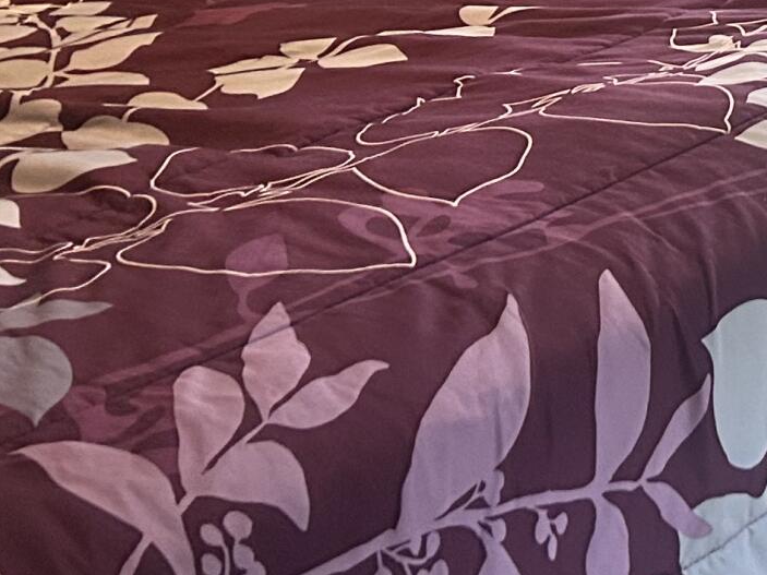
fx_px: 2459
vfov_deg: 12.5
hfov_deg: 17.1
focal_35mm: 111
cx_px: 850
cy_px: -335
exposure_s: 1/60
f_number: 1.5
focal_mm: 5.7
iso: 320
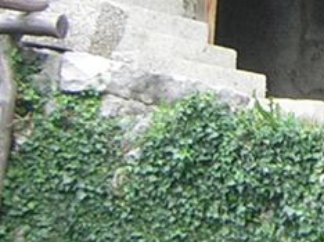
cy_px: -89
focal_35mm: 157
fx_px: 1468
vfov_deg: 9.2
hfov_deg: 12.1
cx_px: 462
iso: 50
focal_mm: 4.7
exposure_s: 1/58.8
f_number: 2.6
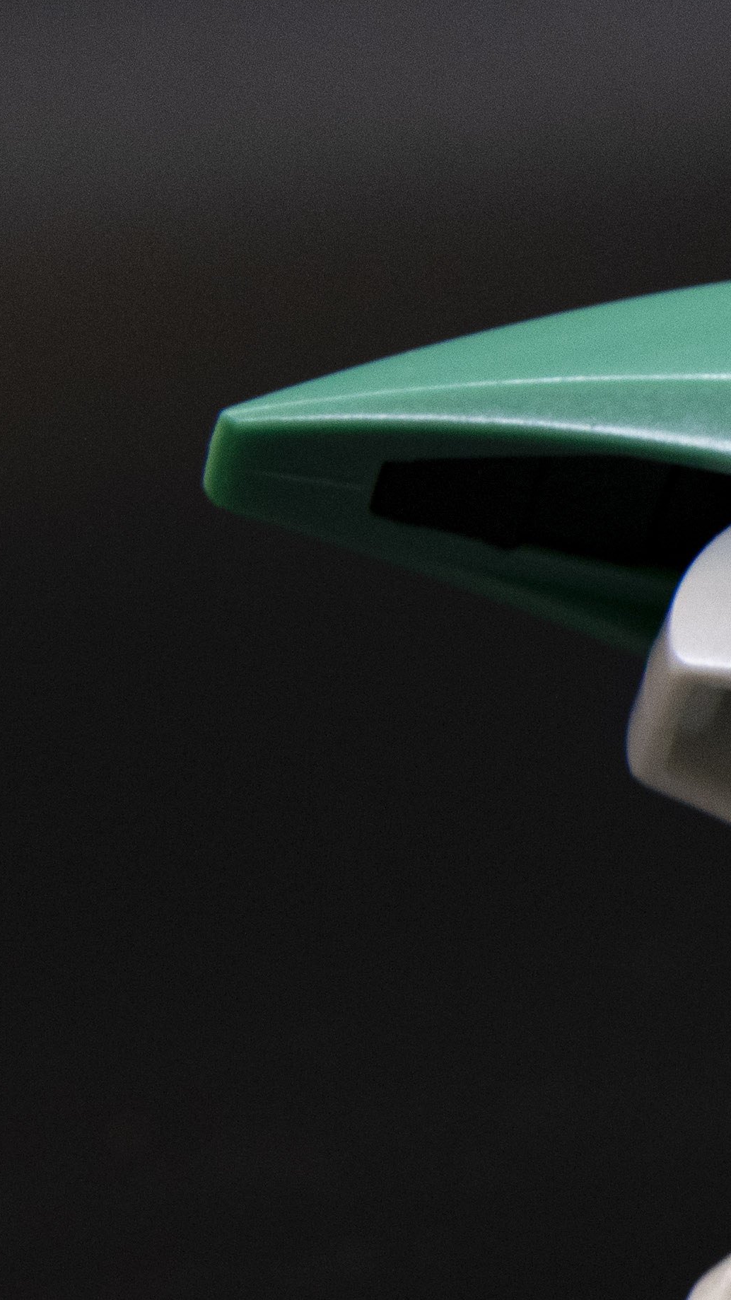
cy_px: 707
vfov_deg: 6.8
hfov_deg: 3.7
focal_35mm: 318
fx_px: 10957
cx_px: 1982
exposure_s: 1/10
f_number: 9
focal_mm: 62
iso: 800
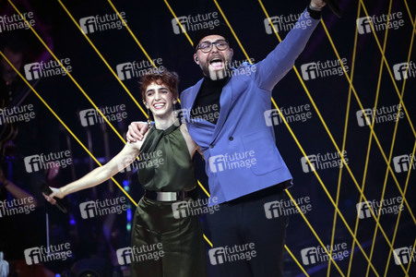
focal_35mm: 478
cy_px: 138
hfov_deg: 4.3
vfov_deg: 2.9
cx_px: 208
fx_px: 5519
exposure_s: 1/160
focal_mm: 478
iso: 4000
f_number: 6.3
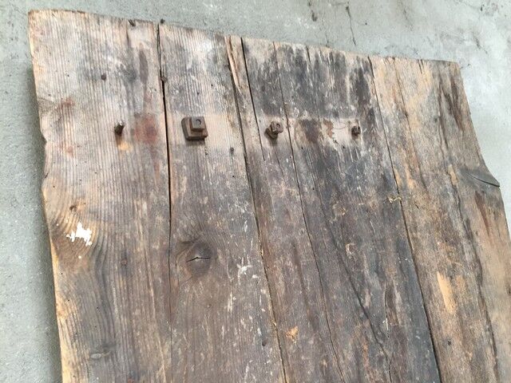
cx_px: 256
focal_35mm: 29
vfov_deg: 48.2
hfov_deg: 61.7
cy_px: 192
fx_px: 428
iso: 160
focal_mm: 4.15
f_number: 2.2
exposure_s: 1/33
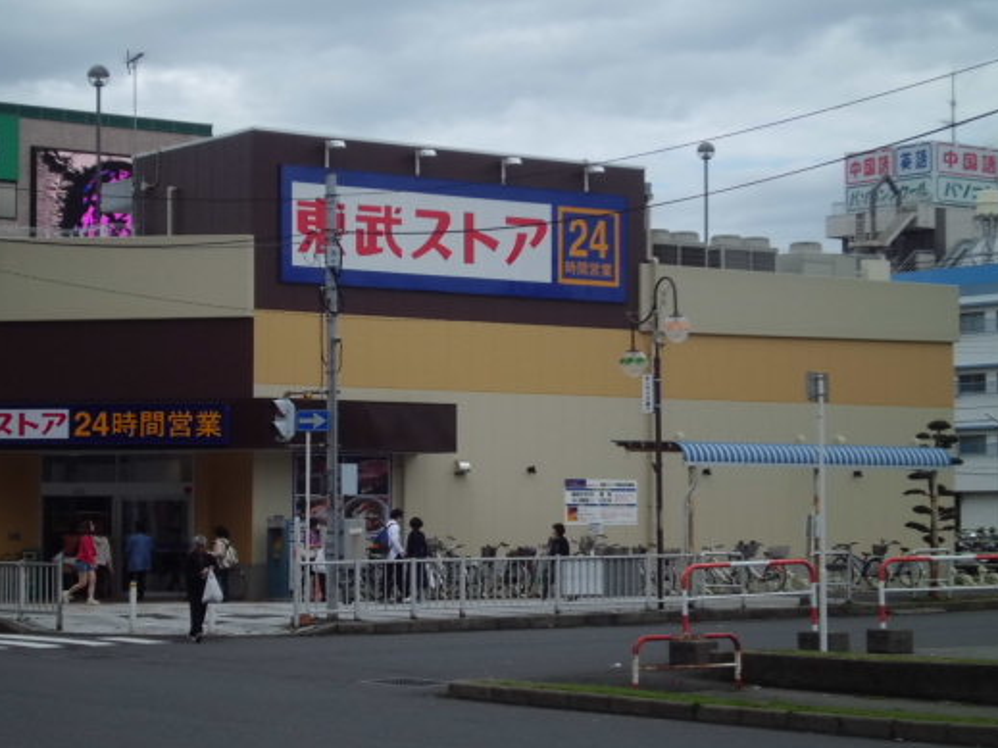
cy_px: 398
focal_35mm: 90
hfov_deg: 21.7
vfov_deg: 16.4
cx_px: 392
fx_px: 2594
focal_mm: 13
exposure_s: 1/800
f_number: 4.4
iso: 64
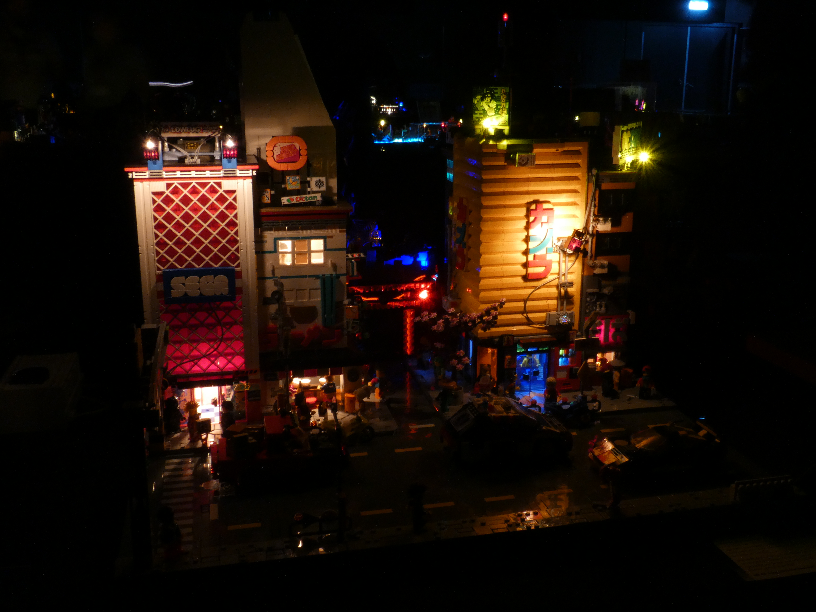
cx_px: 408
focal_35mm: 36
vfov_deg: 39.7
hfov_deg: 51.4
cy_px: 306
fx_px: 849
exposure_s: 4
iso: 200
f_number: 8
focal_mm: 6.5
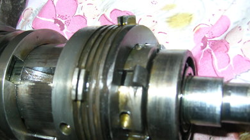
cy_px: 93
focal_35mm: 40
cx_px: 123
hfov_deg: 50.5
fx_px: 265
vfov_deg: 29.5
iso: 50
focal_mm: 6
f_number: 2.7
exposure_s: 1/60.1
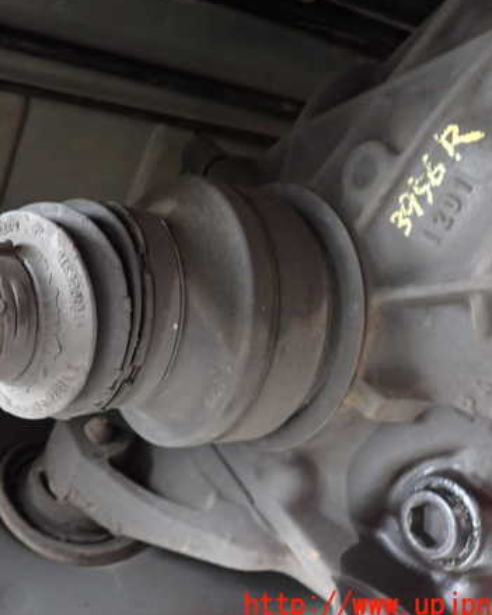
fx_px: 728
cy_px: 308
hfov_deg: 36.7
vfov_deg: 45.8
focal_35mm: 40
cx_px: 140
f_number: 2.3
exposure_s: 1/30
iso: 500
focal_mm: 5.4
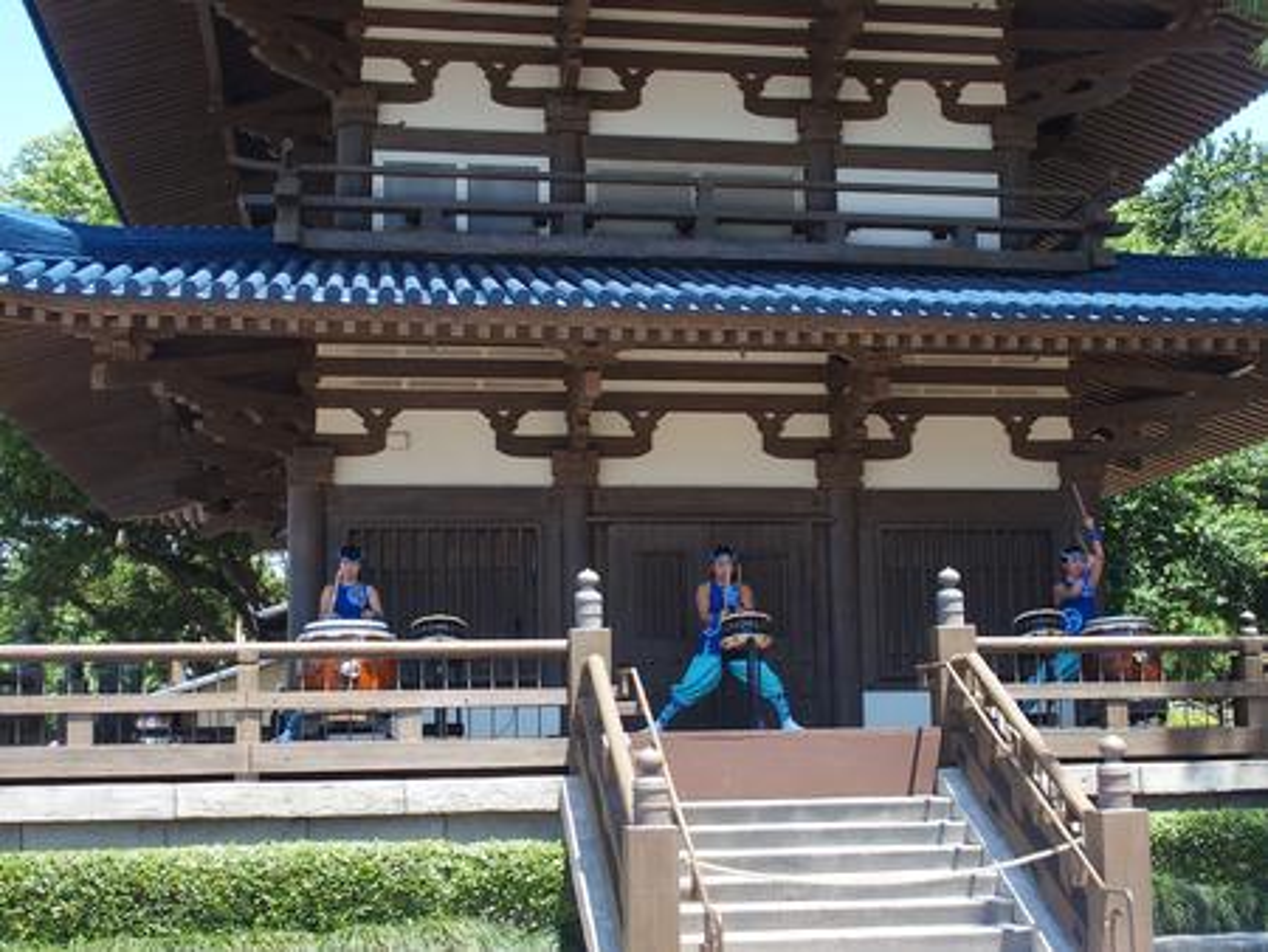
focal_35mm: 46
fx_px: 1686
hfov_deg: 41.2
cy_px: 476
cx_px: 634
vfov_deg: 31.5
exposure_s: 1/250
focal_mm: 9.8
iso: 100
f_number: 3.5
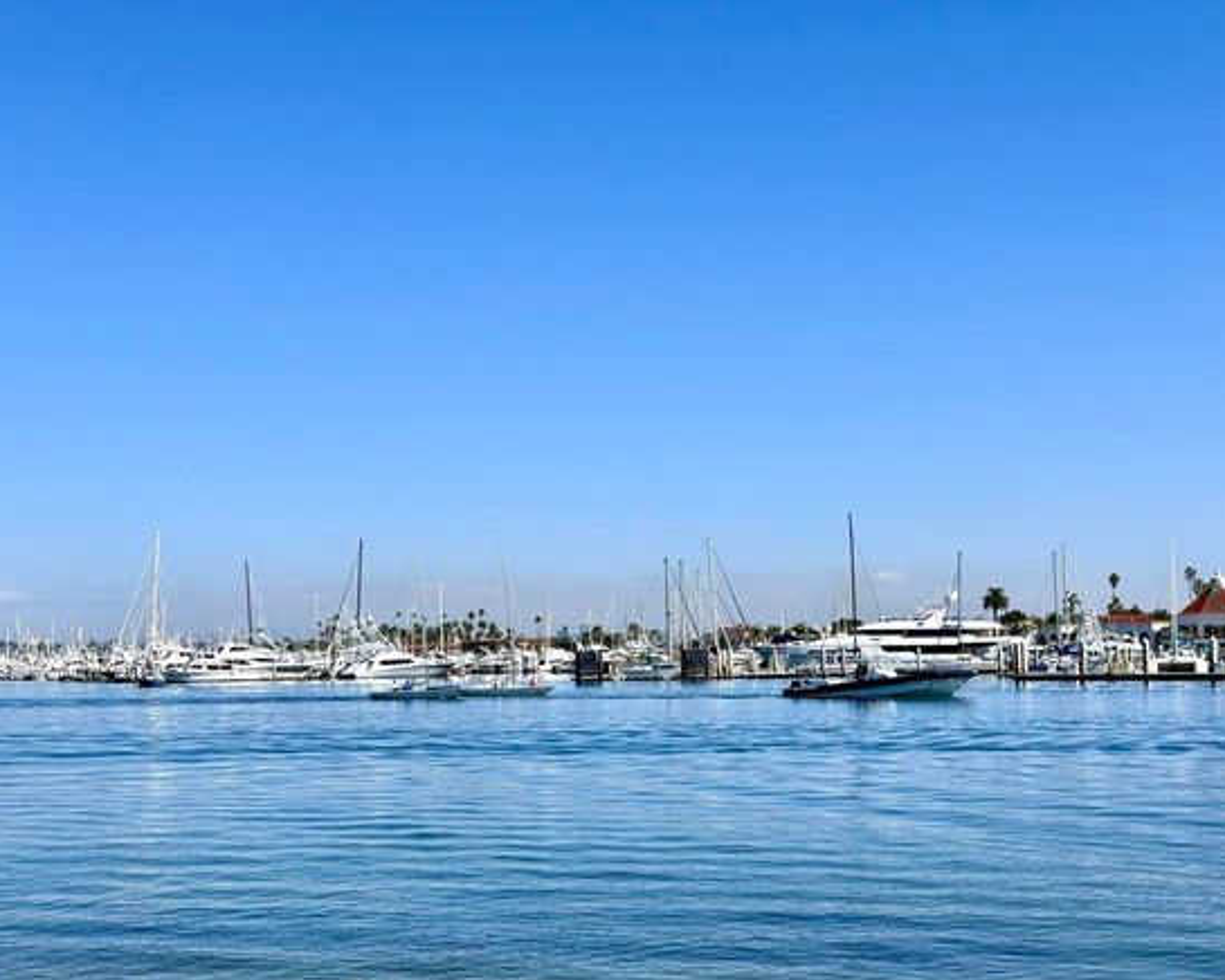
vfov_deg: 29.7
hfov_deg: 36.7
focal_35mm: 51
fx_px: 1849
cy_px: 498
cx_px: 611
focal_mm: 6.76
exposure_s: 1/5208
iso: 64
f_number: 1.78
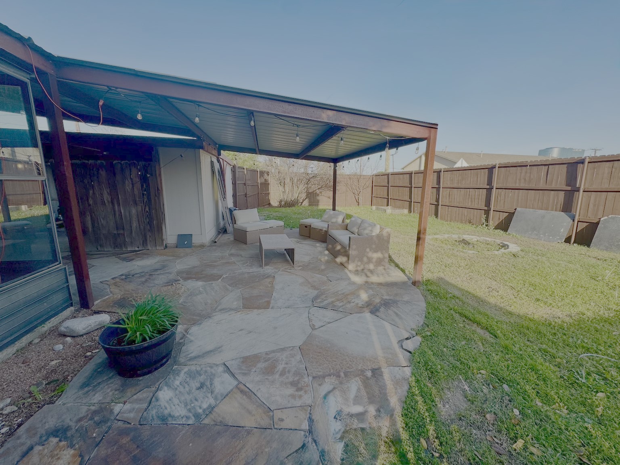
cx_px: 310
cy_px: 232
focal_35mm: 14
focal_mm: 2.22
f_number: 2.2
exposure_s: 1/384
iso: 40
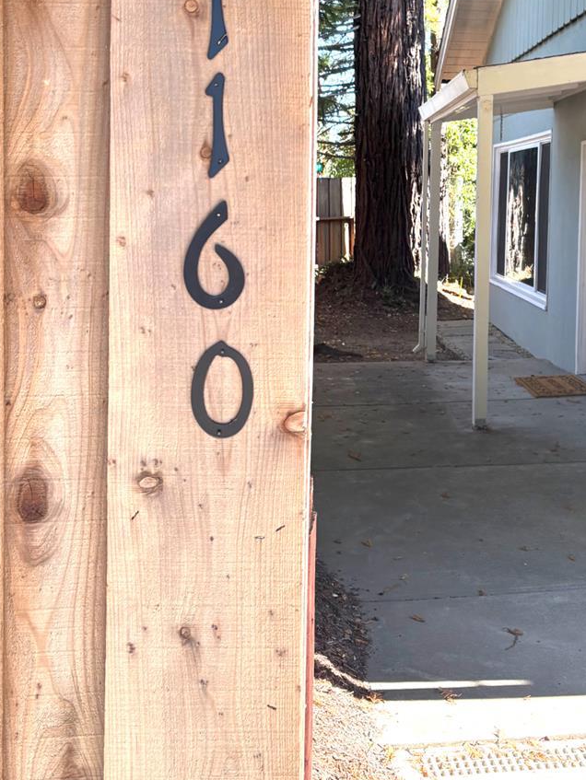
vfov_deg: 40.7
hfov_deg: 31.0
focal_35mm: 46
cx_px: 445
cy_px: 255
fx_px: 1038
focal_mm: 5.96
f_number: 1.6
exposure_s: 1/395
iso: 64
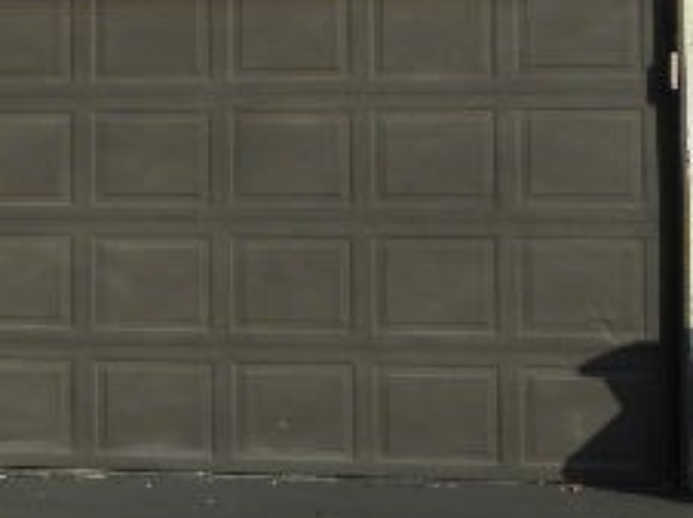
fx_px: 2100
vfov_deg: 14.0
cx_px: -52
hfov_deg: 18.1
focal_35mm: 105
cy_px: 70
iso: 64
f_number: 5.6
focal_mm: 6.6
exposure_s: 1/381
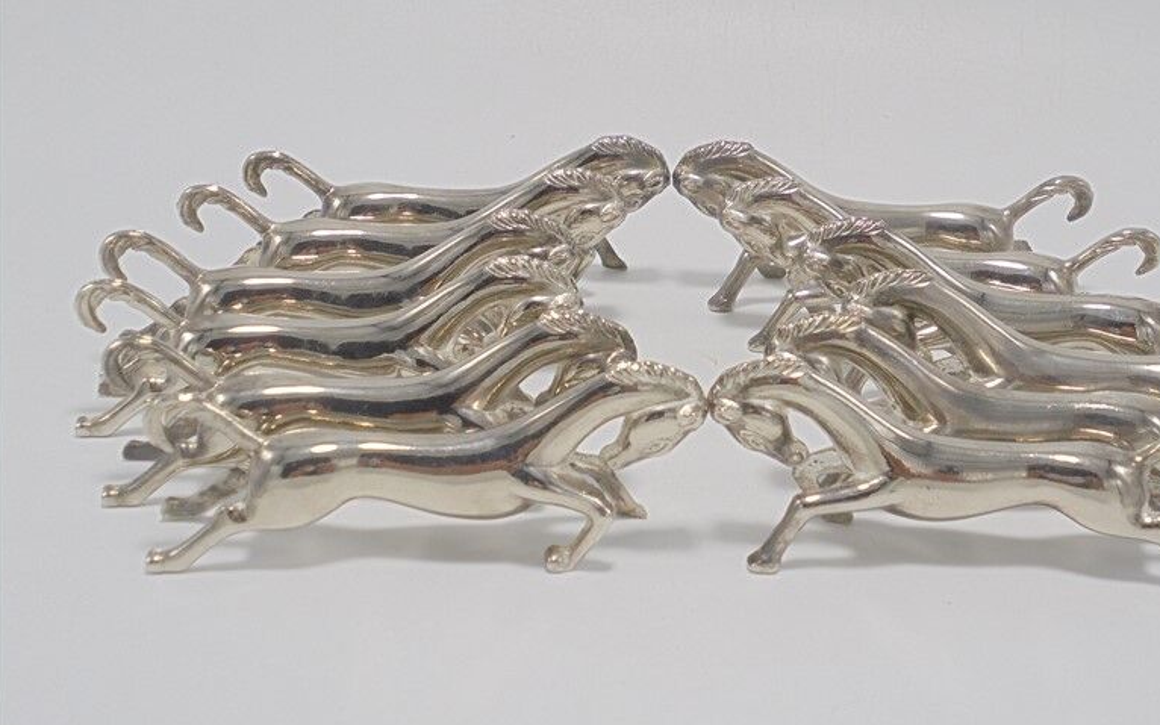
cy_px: 329
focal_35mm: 61
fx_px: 1929
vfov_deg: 21.3
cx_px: 677
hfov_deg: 33.4
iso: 100
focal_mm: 8.9
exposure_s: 1/50
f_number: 4.8
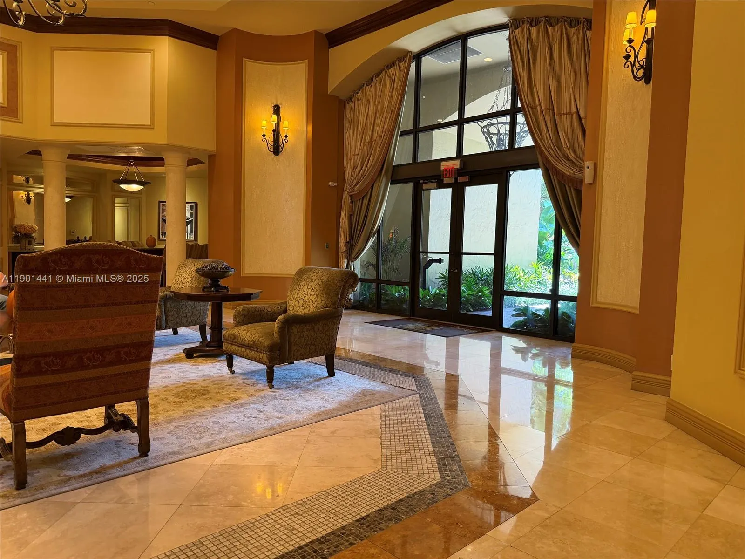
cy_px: 280
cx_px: 372
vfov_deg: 56.8
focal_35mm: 24
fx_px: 517
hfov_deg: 71.6
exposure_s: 1/60
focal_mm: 6.76
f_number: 1.78
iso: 200
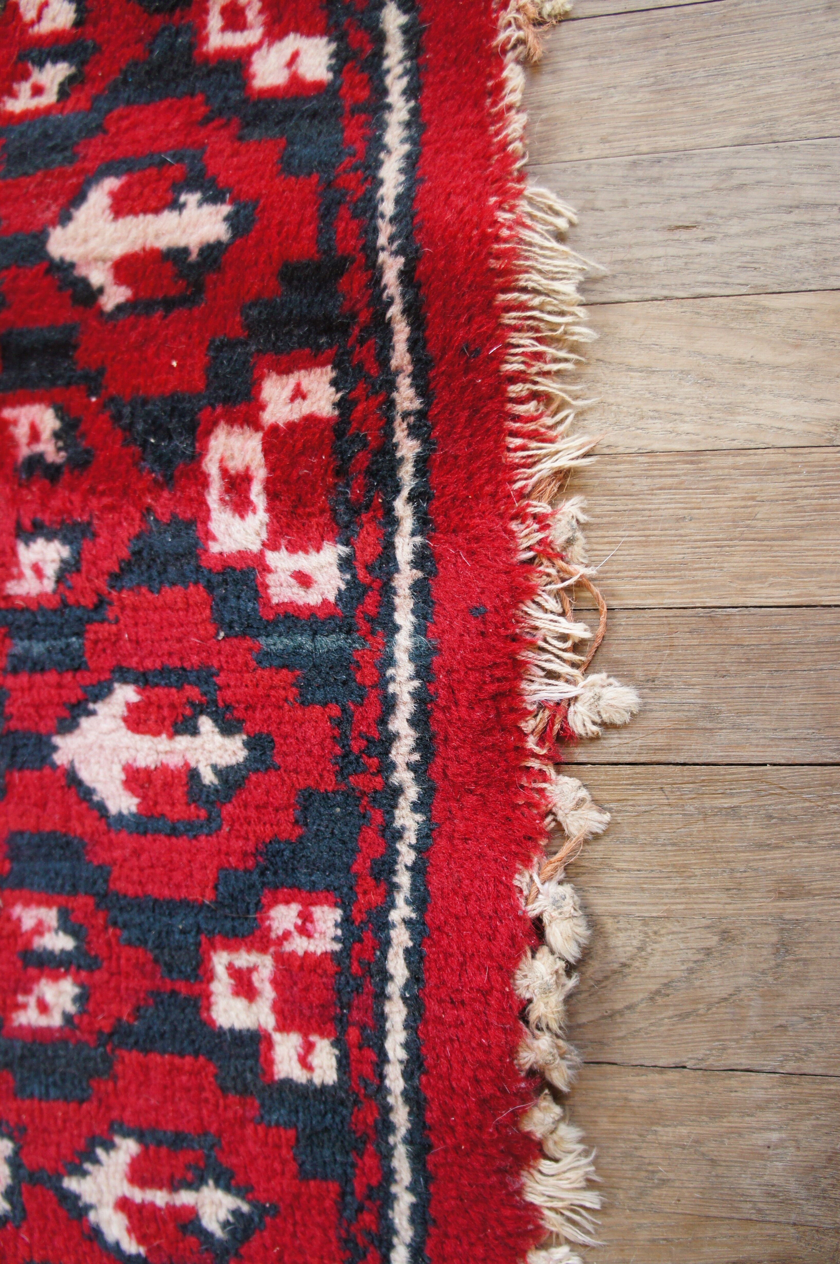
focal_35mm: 28
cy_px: 632
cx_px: 420
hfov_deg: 45.6
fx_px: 1000
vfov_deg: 64.6
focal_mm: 19
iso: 800
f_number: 4
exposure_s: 1/60
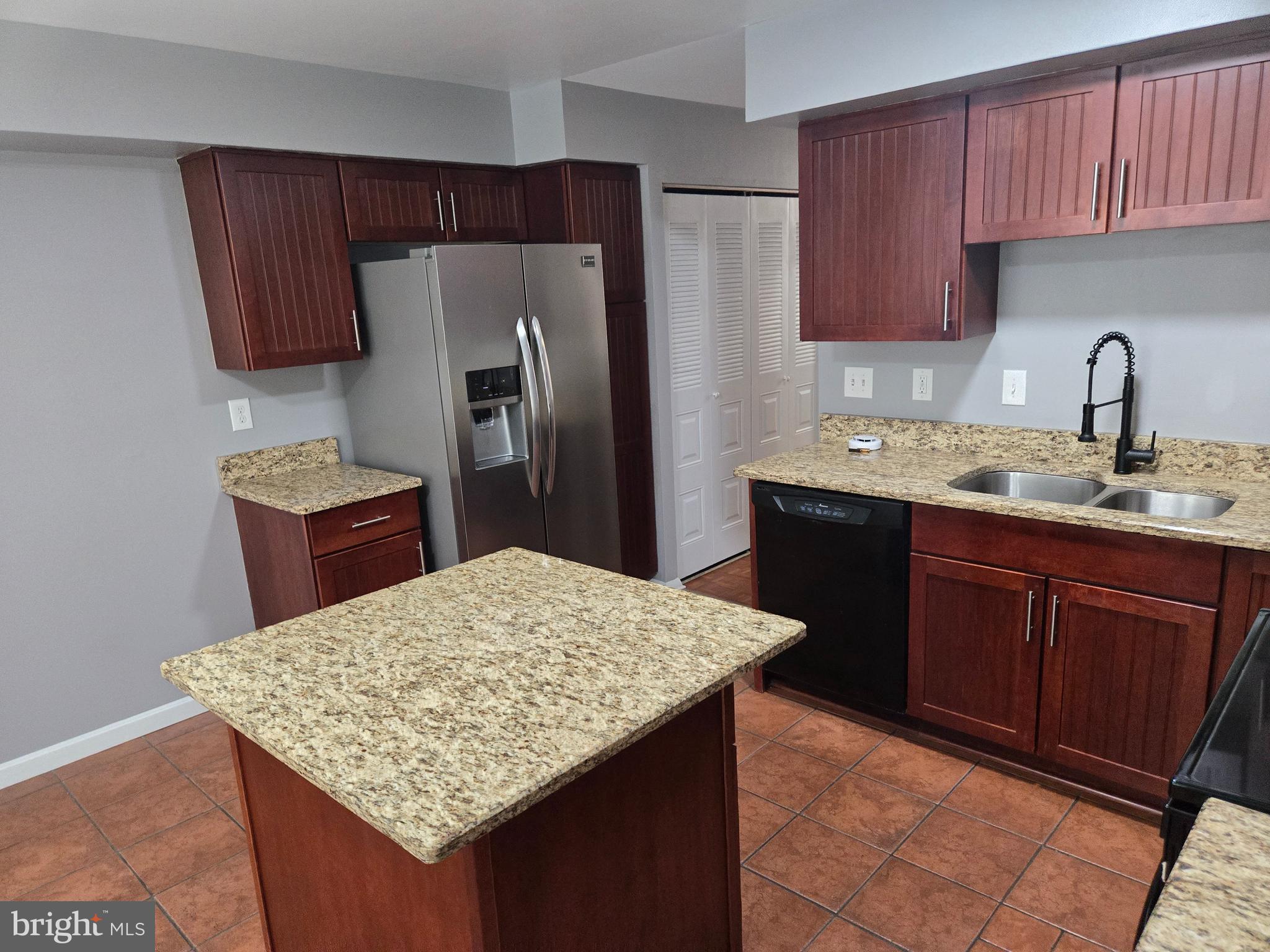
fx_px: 844
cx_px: 635
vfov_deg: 58.9
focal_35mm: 23
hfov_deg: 73.9
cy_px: 476
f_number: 1.8
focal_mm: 5.4
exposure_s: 1/120
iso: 800
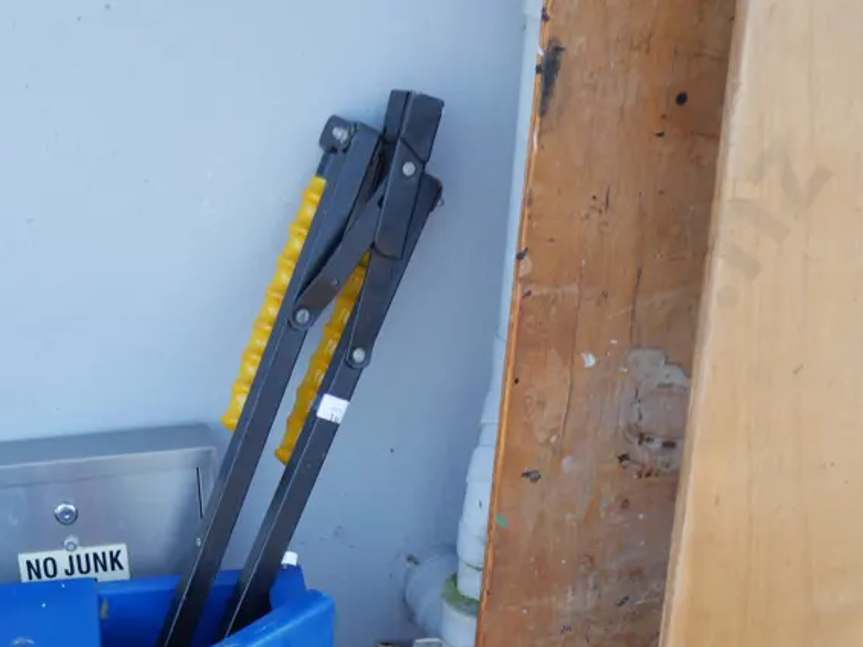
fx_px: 1446
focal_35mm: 58
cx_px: 335
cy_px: 778
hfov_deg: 33.1
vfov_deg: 23.1
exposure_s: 1/80
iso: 200
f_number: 3.6
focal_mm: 16
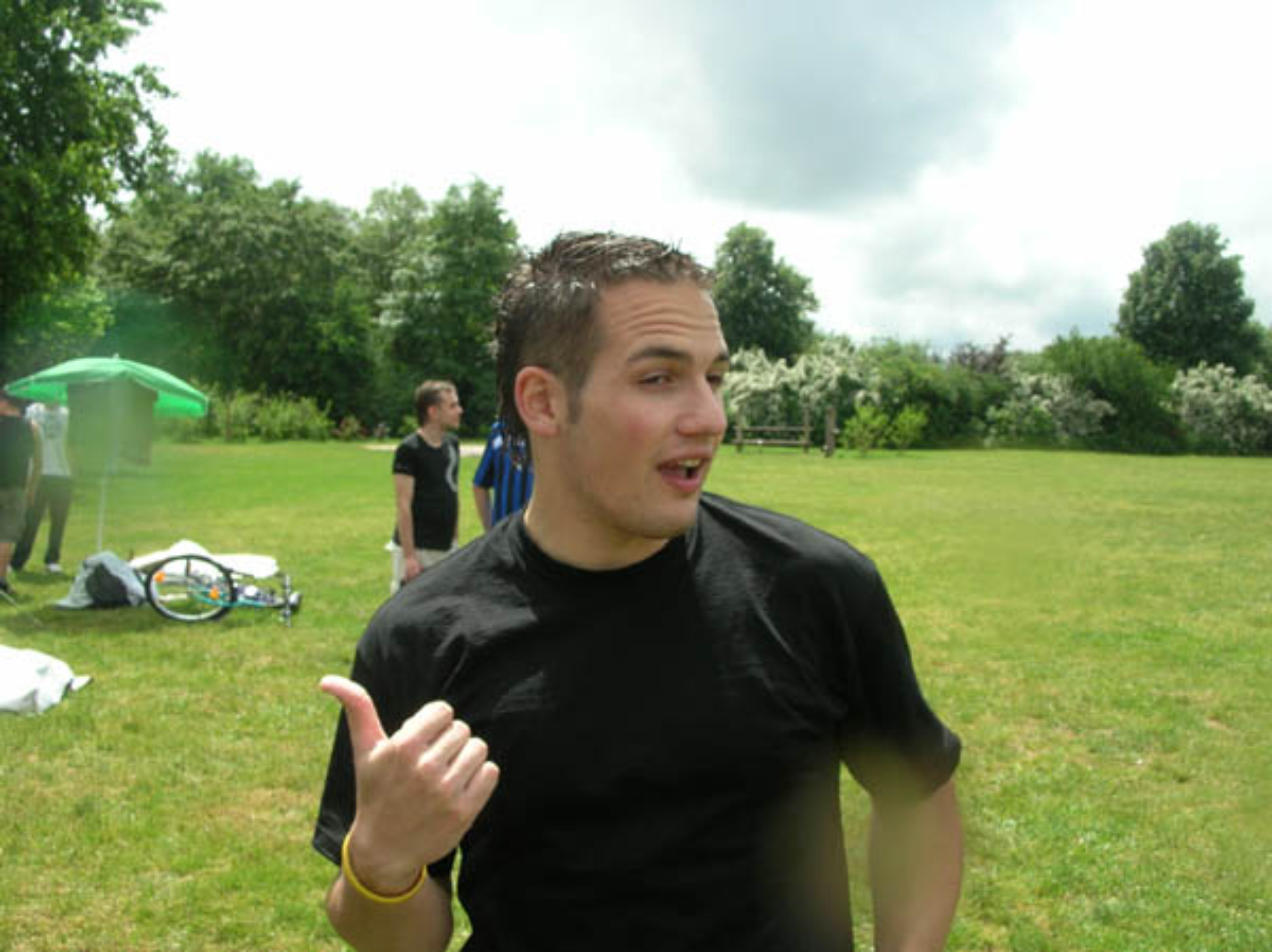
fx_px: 1322
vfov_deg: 39.6
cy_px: 476
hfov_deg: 51.4
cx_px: 636
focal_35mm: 36
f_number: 3.7
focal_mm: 6
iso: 50
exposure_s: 1/425
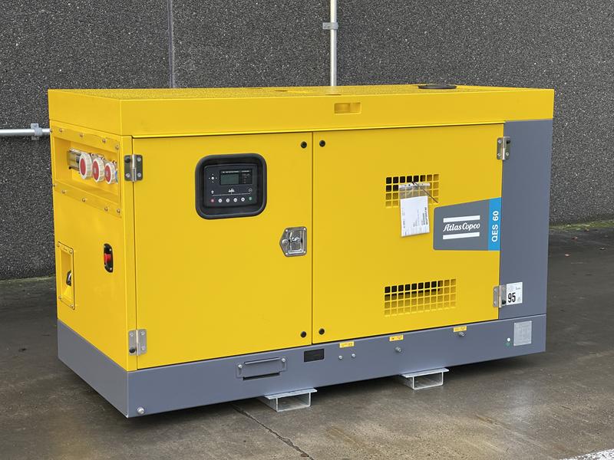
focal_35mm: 64
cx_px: 307
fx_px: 1135
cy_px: 230
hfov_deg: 30.3
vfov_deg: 22.9
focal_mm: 7.5
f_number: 2.2
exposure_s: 1/99
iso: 64
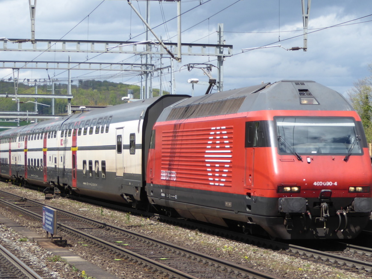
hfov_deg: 14.6
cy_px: 148
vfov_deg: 11.0
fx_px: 1451
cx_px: 220
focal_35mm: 135
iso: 80
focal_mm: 16.1
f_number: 4.9
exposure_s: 1/320
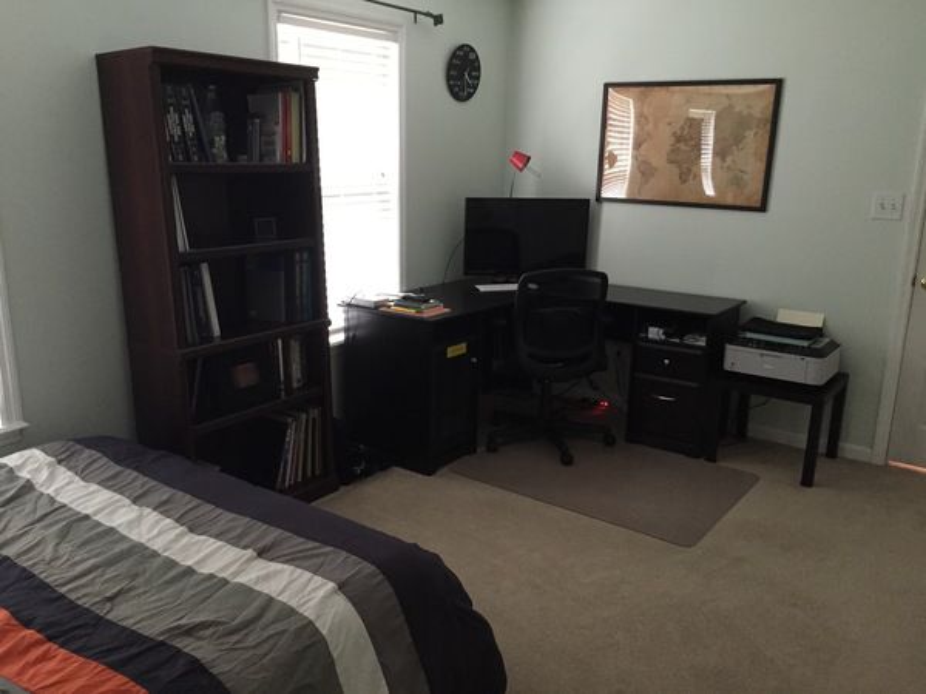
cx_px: 463
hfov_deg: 61.7
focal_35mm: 29
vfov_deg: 48.2
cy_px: 347
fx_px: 776
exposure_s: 1/20
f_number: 2.2
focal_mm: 4.15
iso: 250
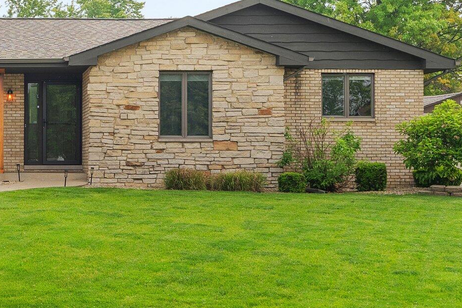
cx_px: -28
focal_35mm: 79
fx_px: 1014
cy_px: 163
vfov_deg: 17.3
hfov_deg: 24.2
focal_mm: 24
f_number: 9
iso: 400
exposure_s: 1/250
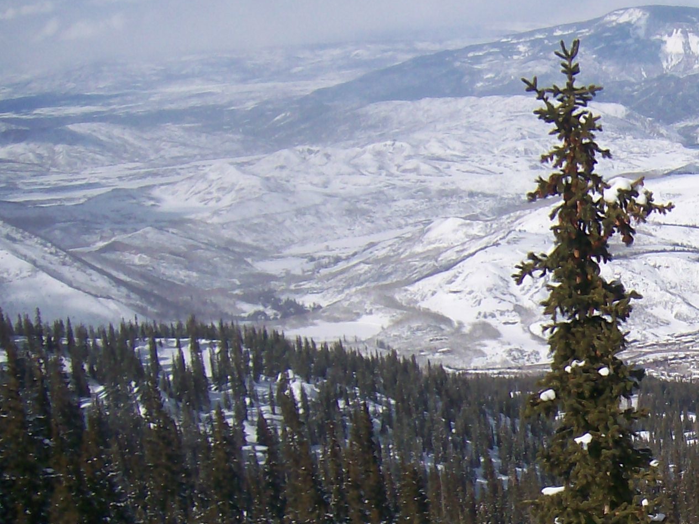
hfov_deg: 21.5
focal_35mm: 85
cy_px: 507
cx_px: 822
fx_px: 1717
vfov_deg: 17.0
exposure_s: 1/578
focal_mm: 5.8
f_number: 7.2
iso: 80
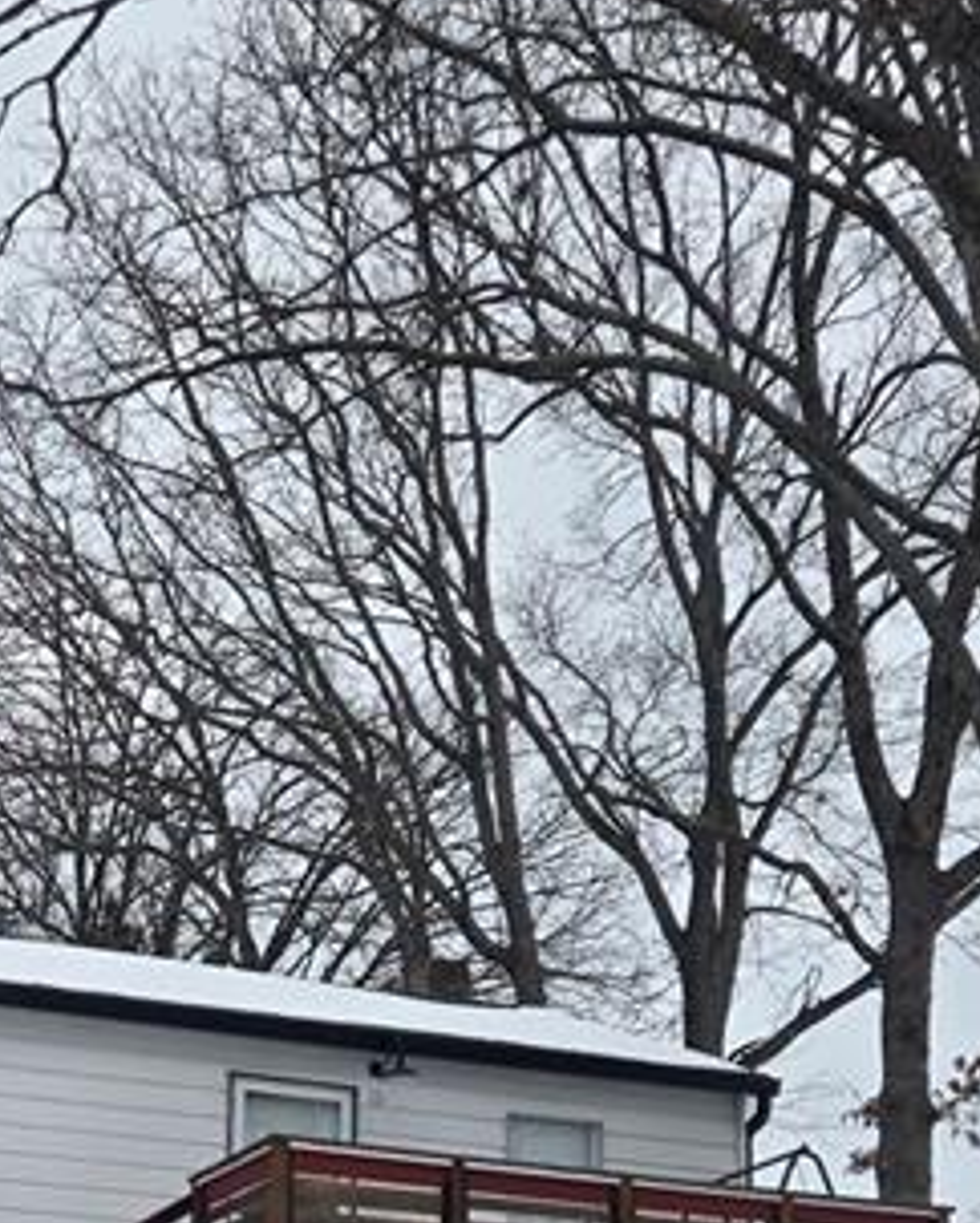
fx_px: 2753
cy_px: 1296
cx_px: 20
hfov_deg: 19.6
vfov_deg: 23.7
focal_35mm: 76
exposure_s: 1/1129
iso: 25
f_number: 1.8
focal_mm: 5.4
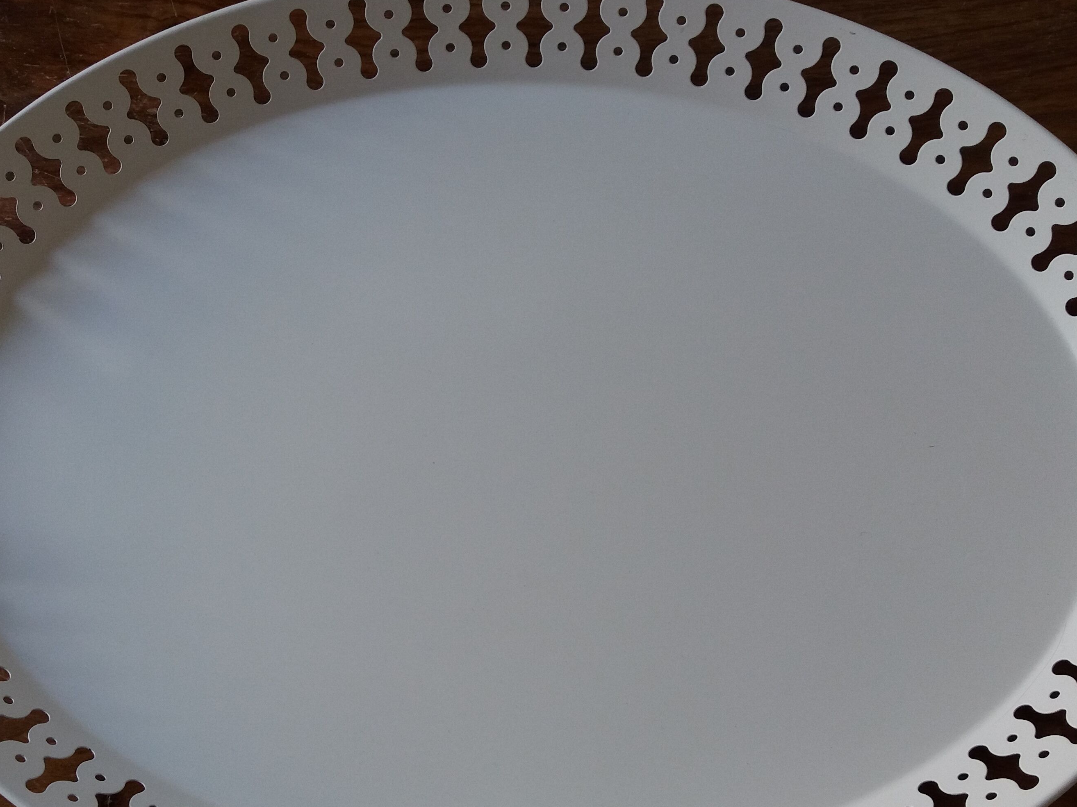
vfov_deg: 32.6
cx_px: 504
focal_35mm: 44
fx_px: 1369
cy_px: 526
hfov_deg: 42.9
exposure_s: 1/100
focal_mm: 3.7
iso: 64
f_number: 1.9
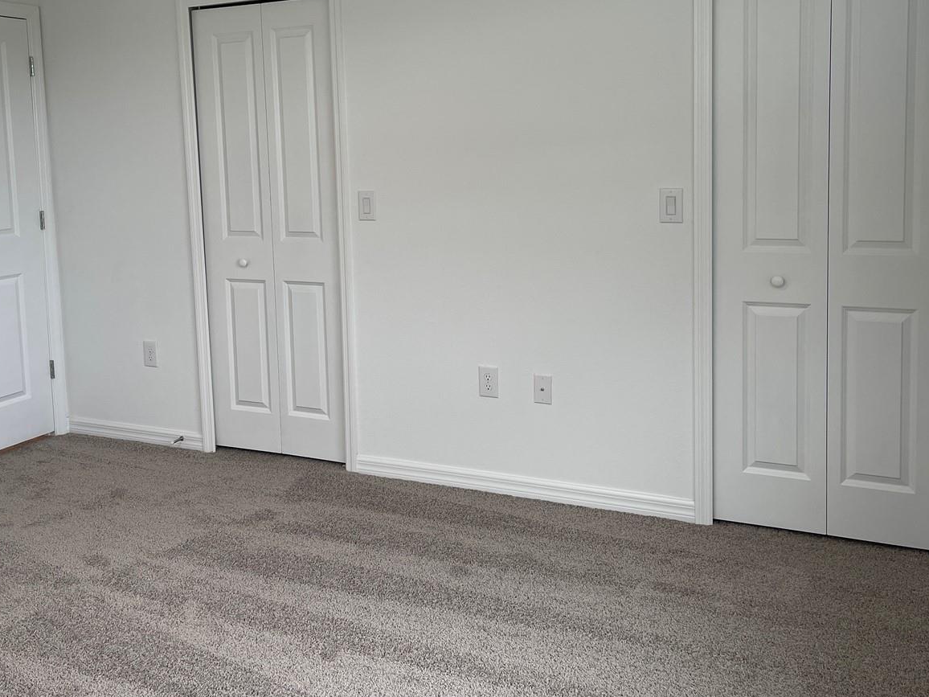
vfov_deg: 39.2
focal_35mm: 36
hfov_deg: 51.2
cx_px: 412
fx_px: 966
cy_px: 238
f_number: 1.6
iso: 80
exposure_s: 1/120
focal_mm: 5.1
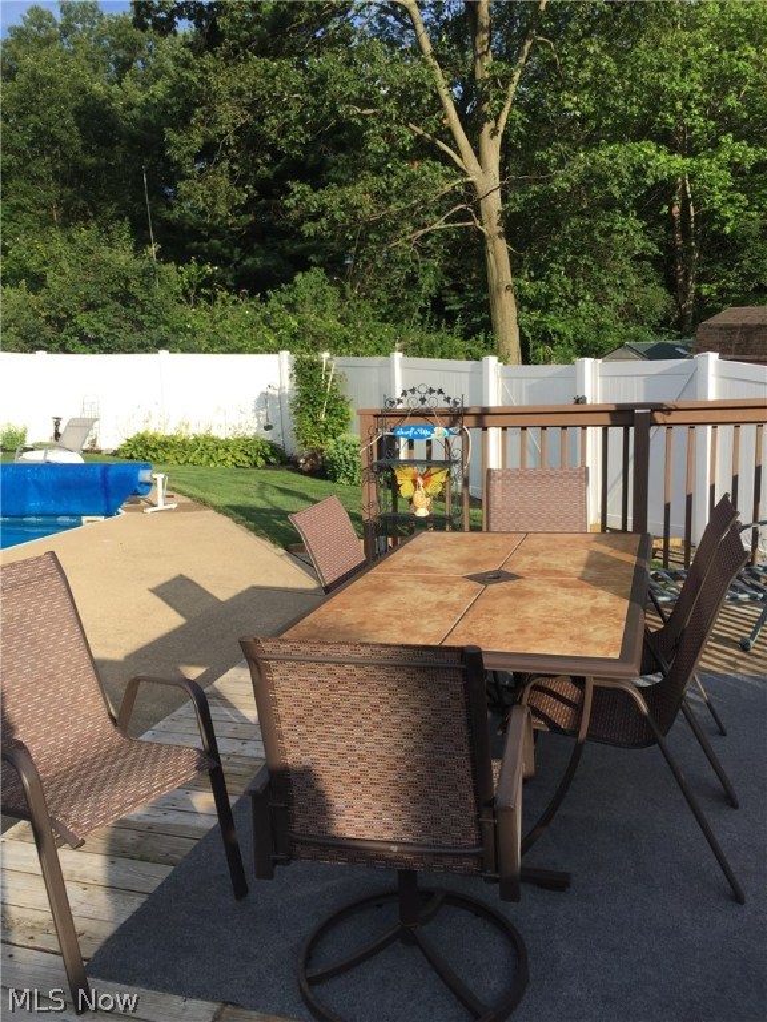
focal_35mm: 29
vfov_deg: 61.7
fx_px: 857
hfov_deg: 48.2
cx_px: 384
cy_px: 511
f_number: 2.2
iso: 32
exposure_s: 1/1199
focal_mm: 4.15
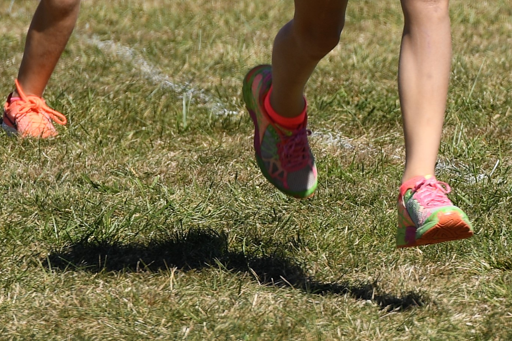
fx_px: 13954
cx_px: 620
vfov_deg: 1.4
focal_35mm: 981
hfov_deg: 2.1
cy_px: -59
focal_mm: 200
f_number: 4.5
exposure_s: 1/1000
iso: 100
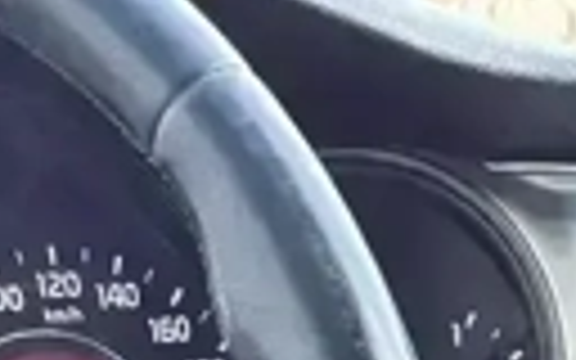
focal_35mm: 198
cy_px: 1678
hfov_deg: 9.9
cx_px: 1143
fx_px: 3108
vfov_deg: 5.4
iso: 250
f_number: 1.78
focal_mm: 6.76
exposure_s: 1/60
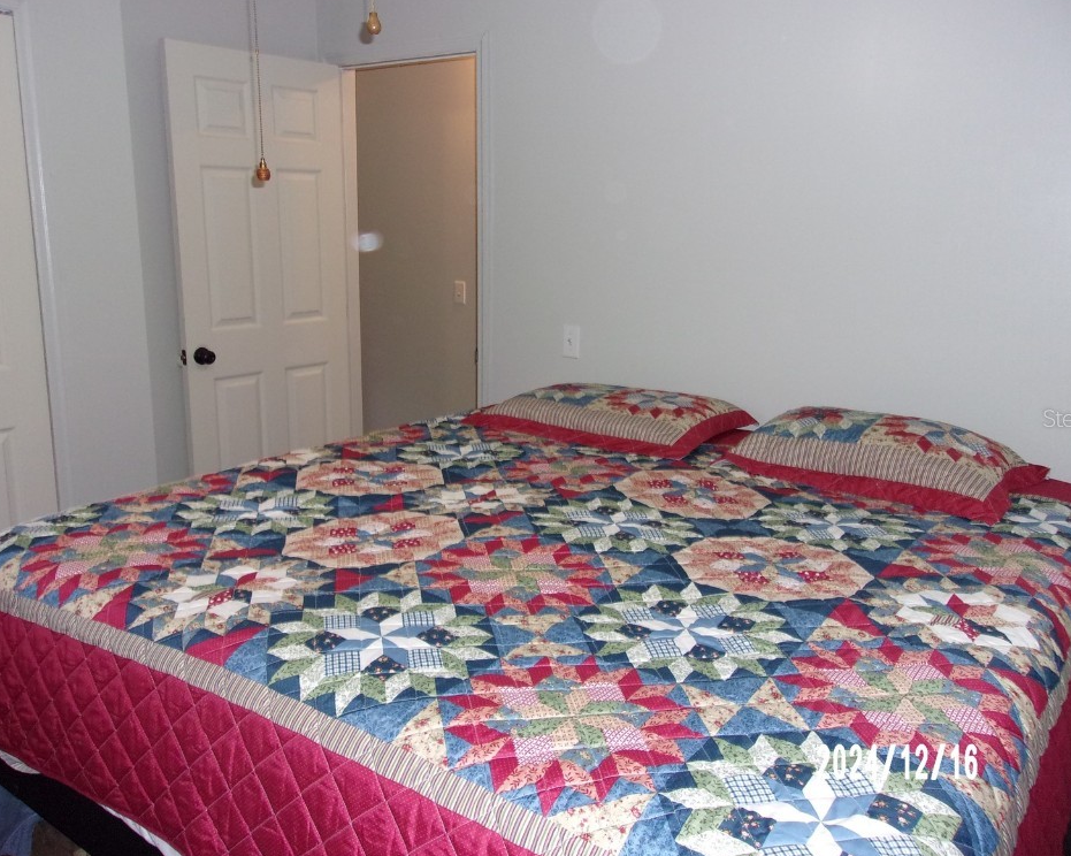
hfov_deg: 60.4
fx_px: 919
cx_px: 563
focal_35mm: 29
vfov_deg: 49.9
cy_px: 418
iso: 250
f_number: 3
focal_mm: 4.9
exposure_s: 1/34
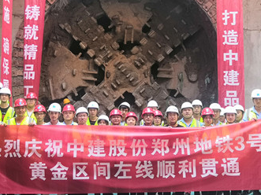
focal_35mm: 52
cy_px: 72
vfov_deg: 27.9
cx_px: 123
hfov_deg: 36.8
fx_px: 392
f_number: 1.8
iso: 100
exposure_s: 1/50
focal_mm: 3.95
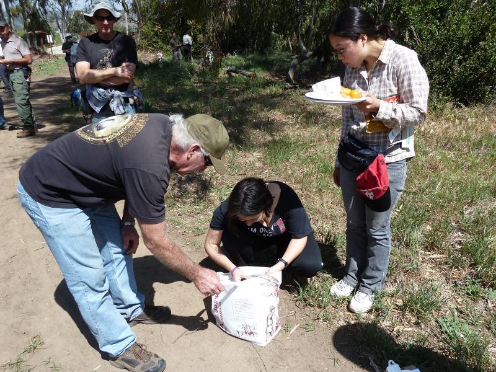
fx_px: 387
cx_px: 248
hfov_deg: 65.3
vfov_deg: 51.4
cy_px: 186
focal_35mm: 27
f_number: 4
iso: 80
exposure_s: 1/400
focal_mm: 4.4
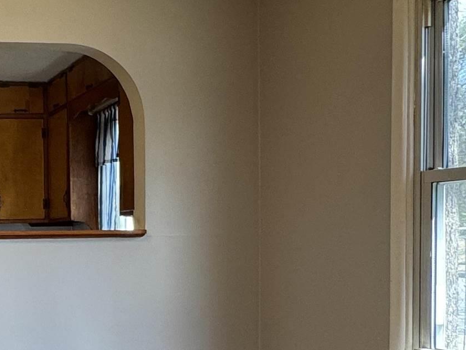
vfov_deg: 28.1
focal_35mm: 51
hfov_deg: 32.6
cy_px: 265
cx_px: -56
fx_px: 686
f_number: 2.2
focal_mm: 2.22
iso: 125
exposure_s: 1/120
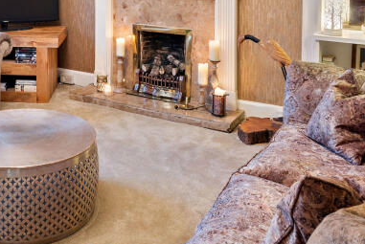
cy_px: -42
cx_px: 82
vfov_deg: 27.8
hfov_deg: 43.6
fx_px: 436
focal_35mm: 43
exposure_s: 1.6
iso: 250
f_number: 9
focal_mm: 16
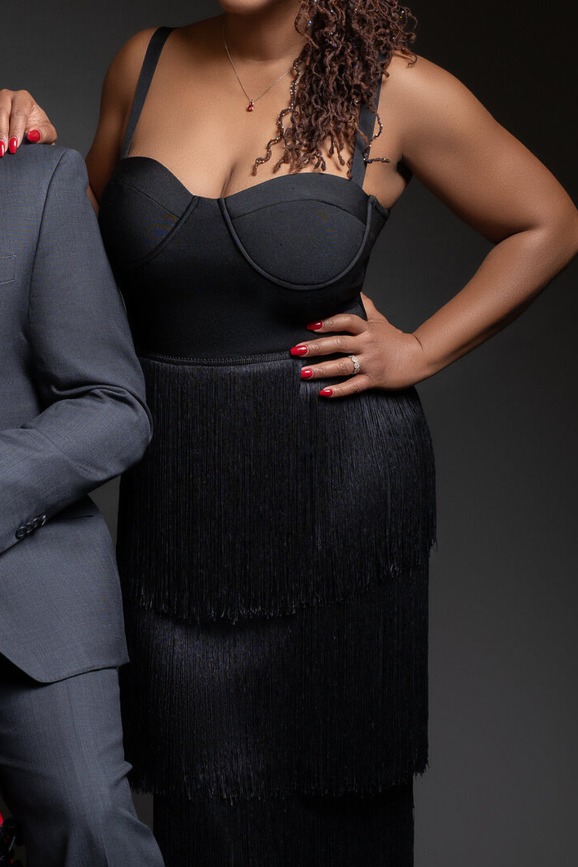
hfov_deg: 12.0
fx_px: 2721
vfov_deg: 18.1
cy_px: 505
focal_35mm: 113
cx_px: 63
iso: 320
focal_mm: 50
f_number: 5.6
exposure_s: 1/200
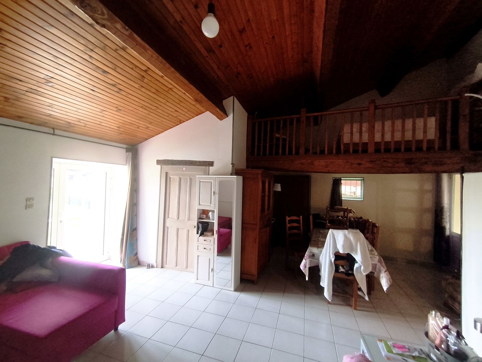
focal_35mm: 15
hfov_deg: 98.2
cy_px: 181
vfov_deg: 81.8
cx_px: 241
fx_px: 209
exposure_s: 1/50
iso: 250
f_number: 2.2
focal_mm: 1.65
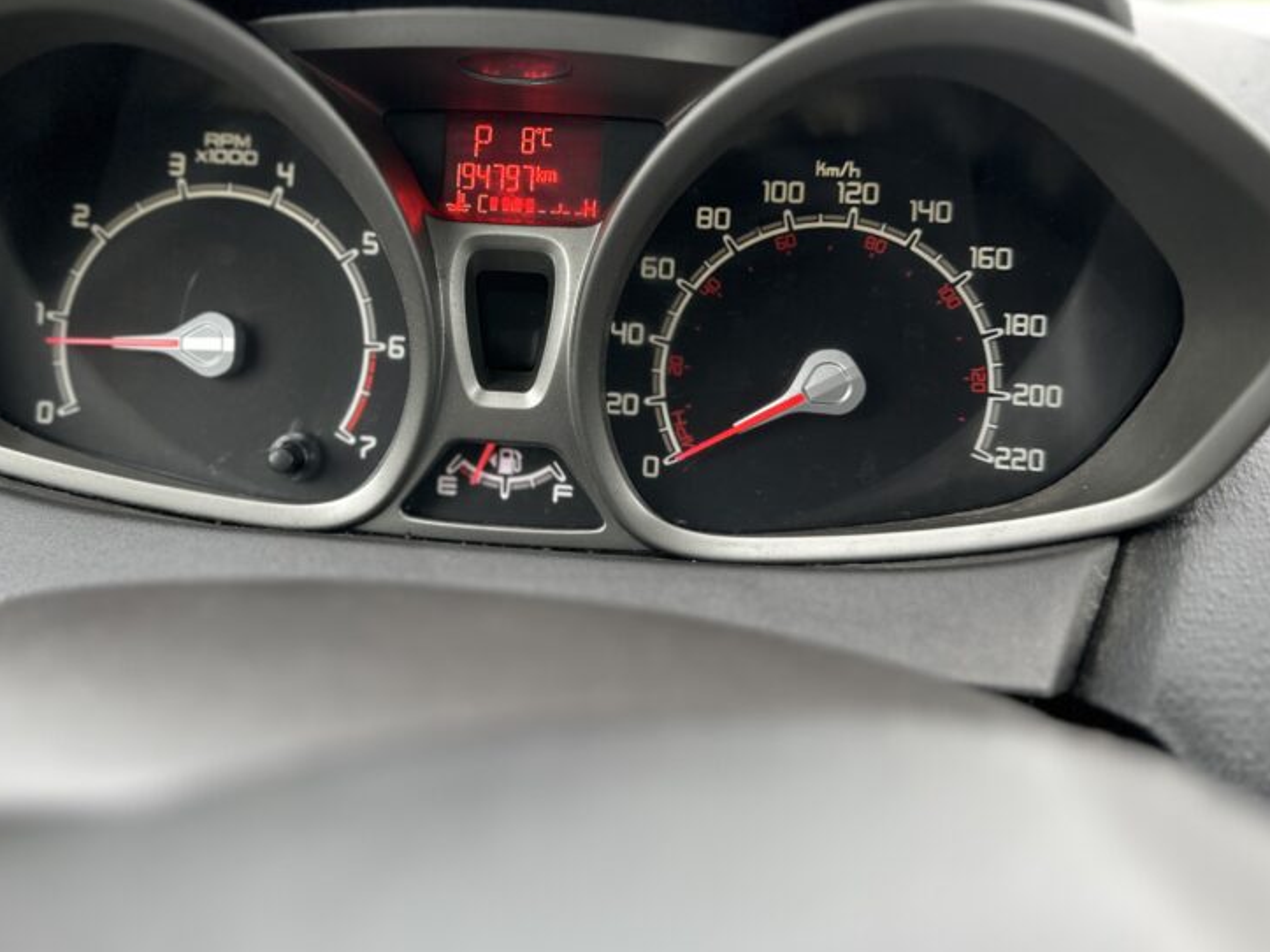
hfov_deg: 53.5
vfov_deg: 41.5
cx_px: 488
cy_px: 365
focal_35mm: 34
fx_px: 1247
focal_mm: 6.86
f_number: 1.78
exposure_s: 1/100
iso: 250
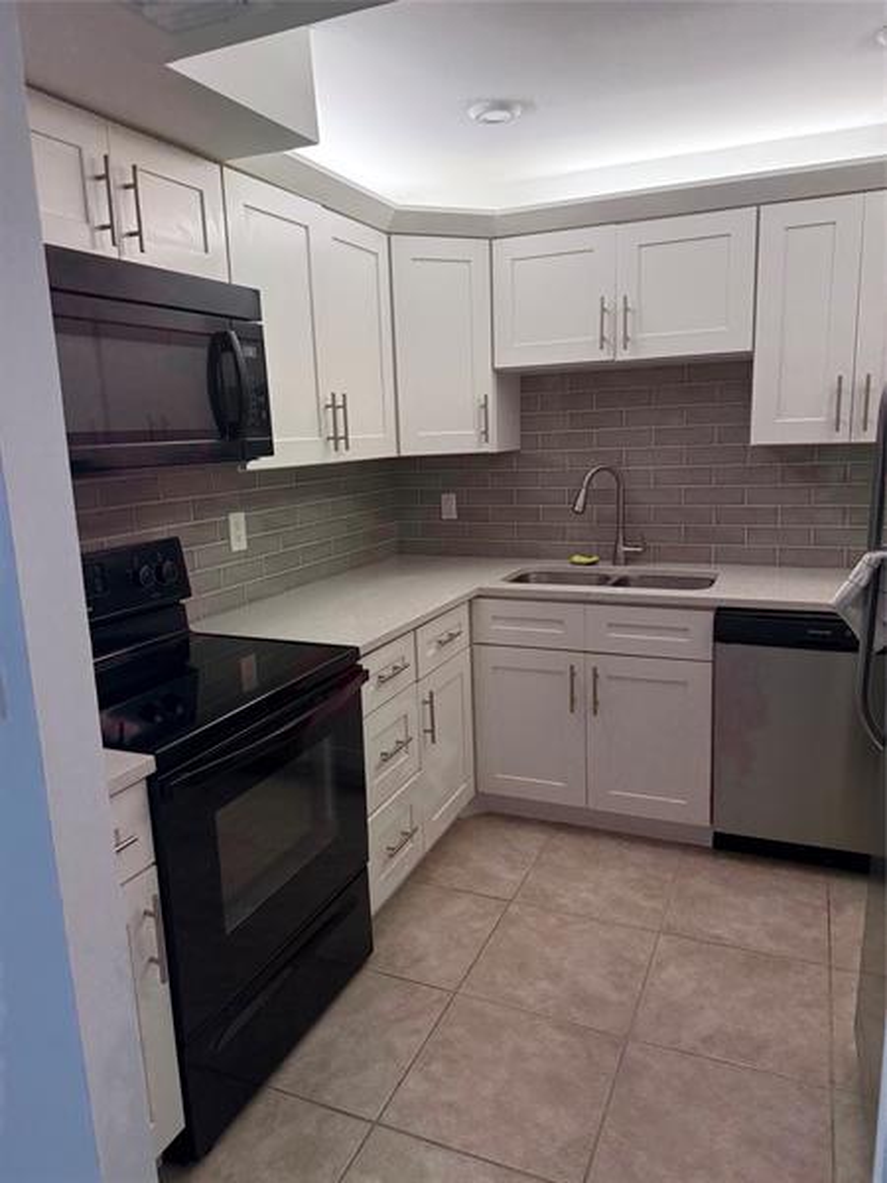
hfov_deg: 56.8
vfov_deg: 71.6
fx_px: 820
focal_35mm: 24
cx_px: 444
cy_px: 592
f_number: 1.78
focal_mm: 6.76
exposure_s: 1/130
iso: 200
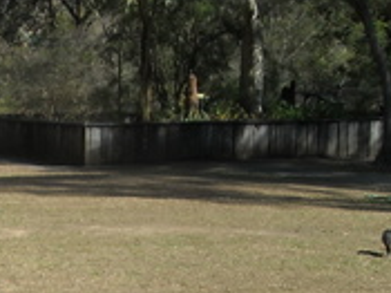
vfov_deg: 11.3
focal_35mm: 128
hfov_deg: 14.3
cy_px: 387
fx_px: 1445
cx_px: -203
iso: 64
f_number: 5.6
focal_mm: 5.7
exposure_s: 1/184
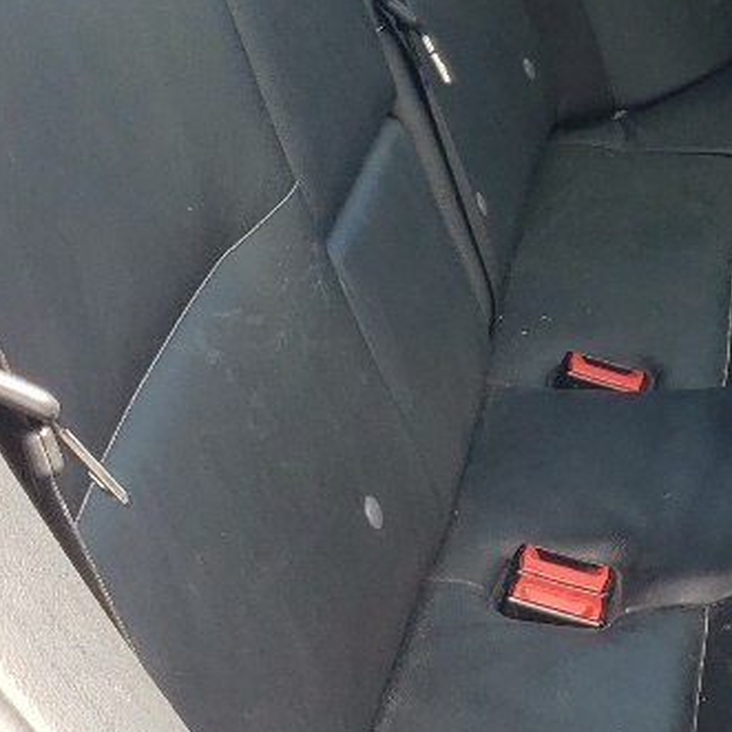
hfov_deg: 14.9
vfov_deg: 15.5
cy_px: 104
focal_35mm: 111
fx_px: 2656
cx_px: 982
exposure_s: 1/286
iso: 50
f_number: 1.5
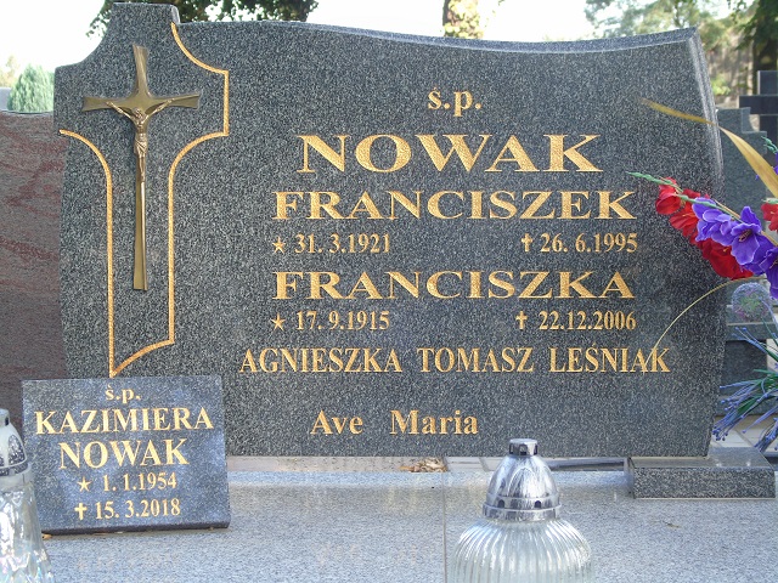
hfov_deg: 20.9
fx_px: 2113
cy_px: 292
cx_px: 389
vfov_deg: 15.7
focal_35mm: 94
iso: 80
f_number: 4.3
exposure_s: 1/40
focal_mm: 17
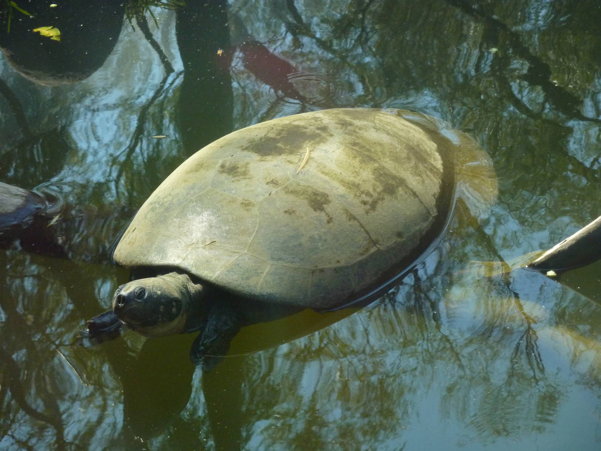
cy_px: 226
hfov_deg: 15.4
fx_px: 2222
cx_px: 300
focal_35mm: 128
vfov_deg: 11.6
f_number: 4.4
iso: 320
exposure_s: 1/250
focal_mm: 21
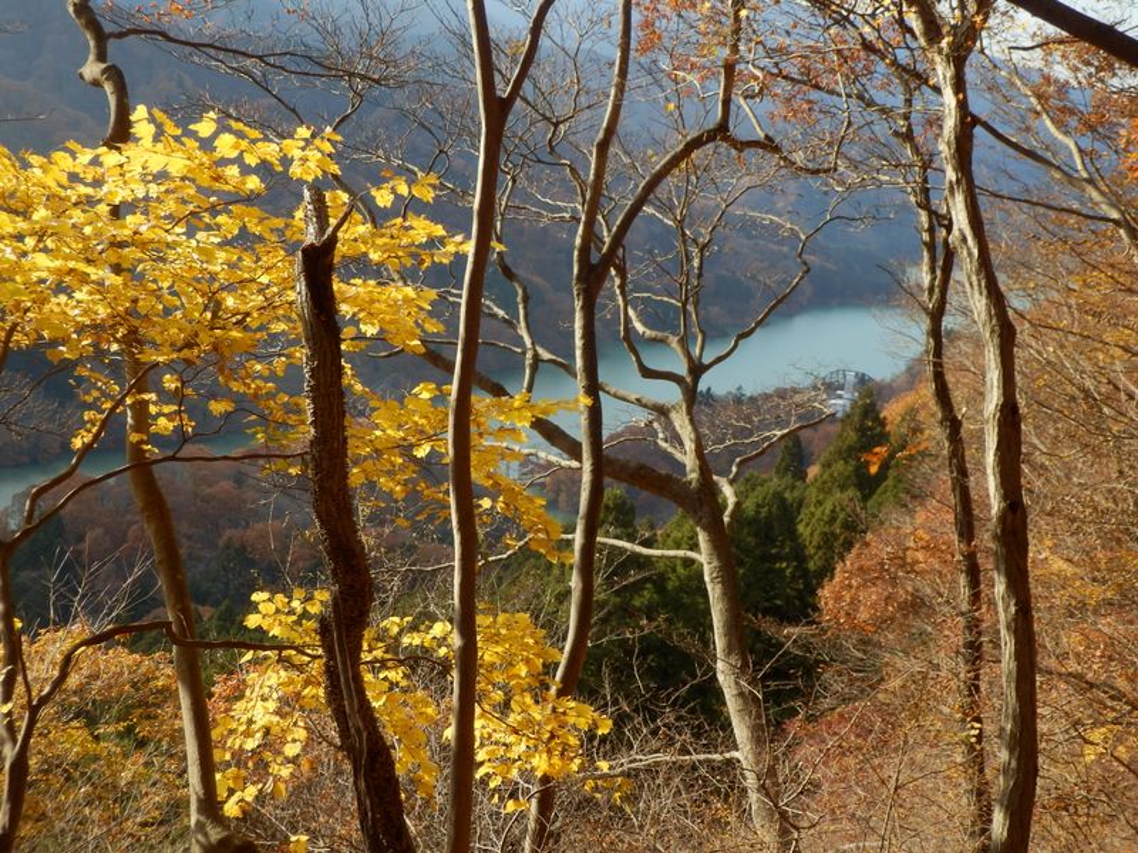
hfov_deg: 33.8
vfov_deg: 25.7
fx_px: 1874
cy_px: 426
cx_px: 569
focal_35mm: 57
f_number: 4.5
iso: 80
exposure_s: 1/200
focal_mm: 10
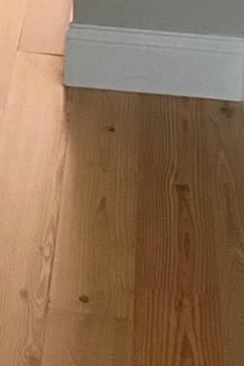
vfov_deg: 13.2
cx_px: -229
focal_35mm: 144
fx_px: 1467
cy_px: -246
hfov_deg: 9.0
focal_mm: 4.25
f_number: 1.8
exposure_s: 1/36
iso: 640
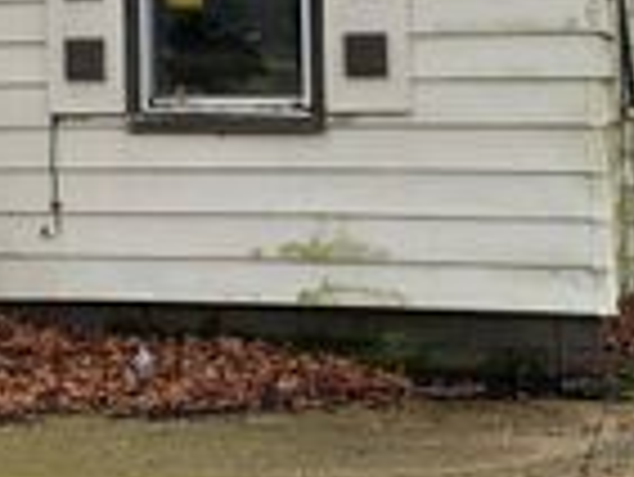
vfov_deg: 15.9
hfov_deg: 21.1
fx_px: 1686
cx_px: 162
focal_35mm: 92
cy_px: 34
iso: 50
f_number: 2.4
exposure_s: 1/665
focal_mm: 4.3
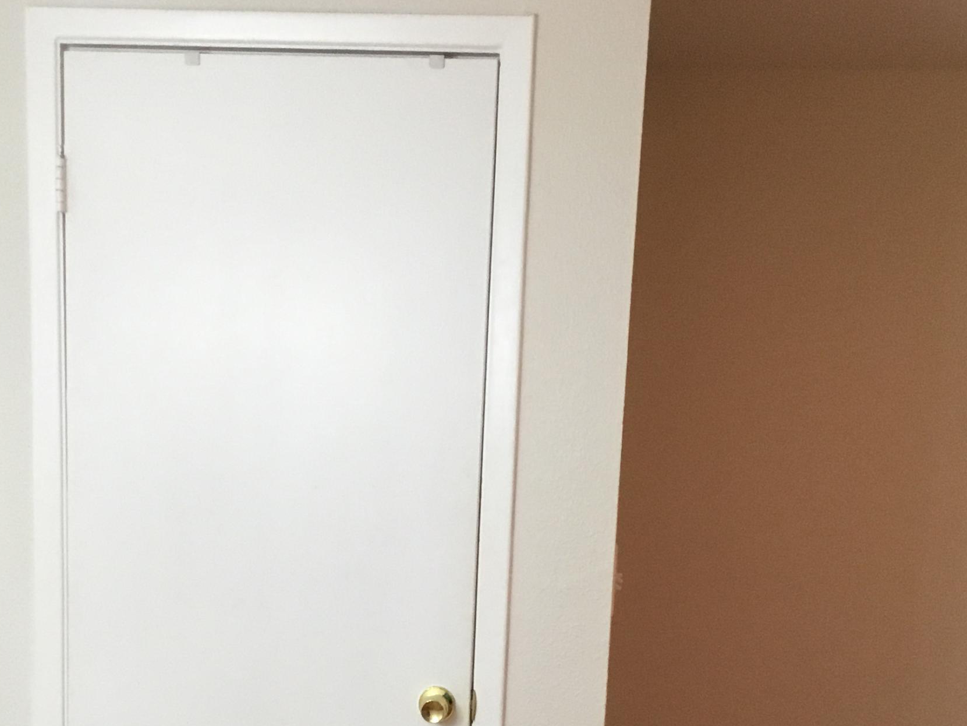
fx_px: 1564
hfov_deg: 34.3
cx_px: 436
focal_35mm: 56
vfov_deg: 25.5
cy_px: 623
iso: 125
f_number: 2.4
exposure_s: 1/30
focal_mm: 3.3
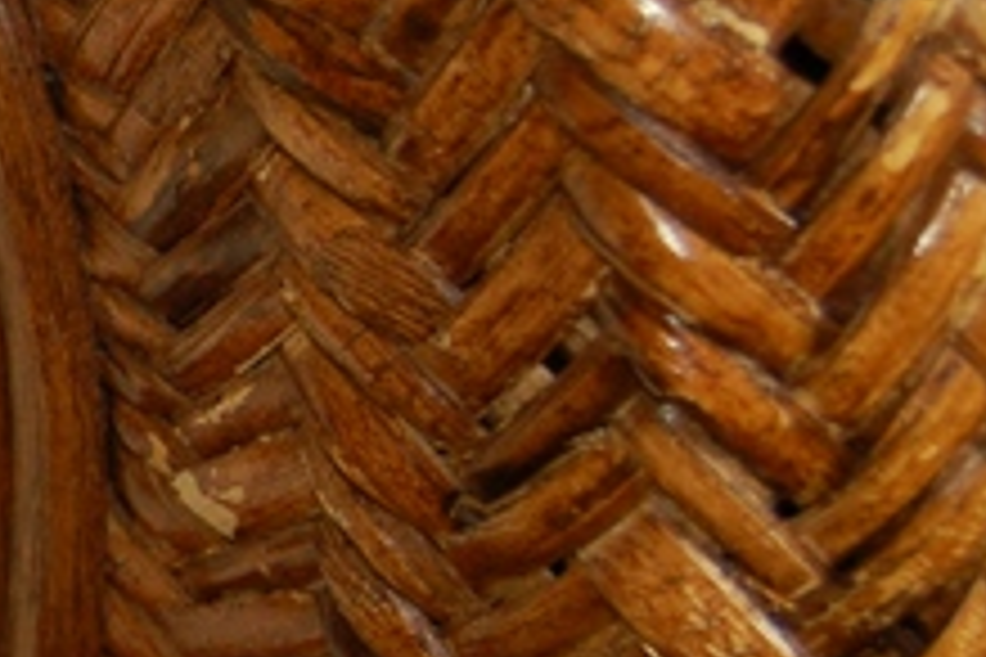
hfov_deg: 10.9
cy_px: 252
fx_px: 4738
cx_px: -914
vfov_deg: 7.9
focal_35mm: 173
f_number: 4.2
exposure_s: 1/60
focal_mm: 28
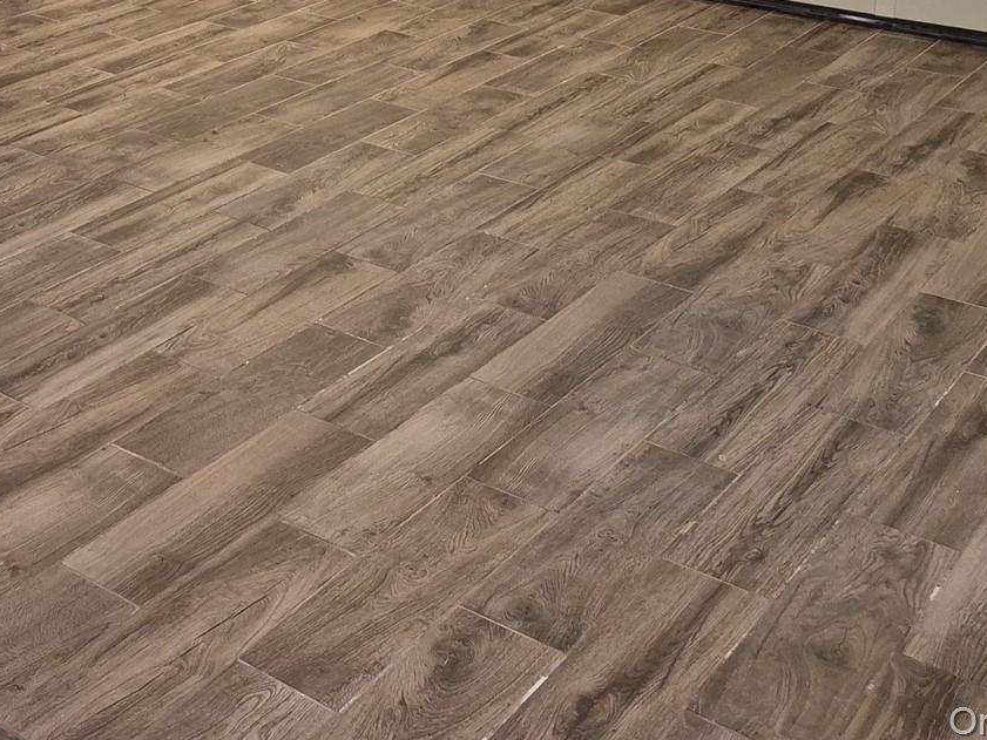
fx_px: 1597
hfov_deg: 31.6
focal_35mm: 56
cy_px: -151
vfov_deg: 23.8
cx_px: -14
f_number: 1.8
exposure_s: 1/120
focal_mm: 5.4
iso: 640
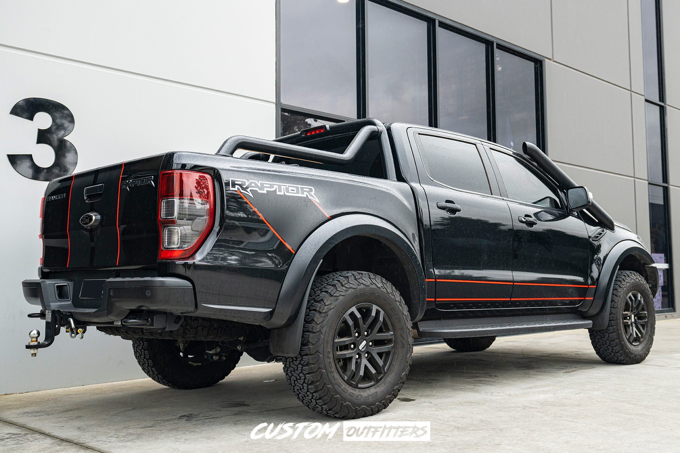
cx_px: 340
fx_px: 586
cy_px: 226
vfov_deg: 42.3
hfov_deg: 60.3
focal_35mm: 31
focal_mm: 31
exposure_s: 1/160
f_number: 4
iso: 640
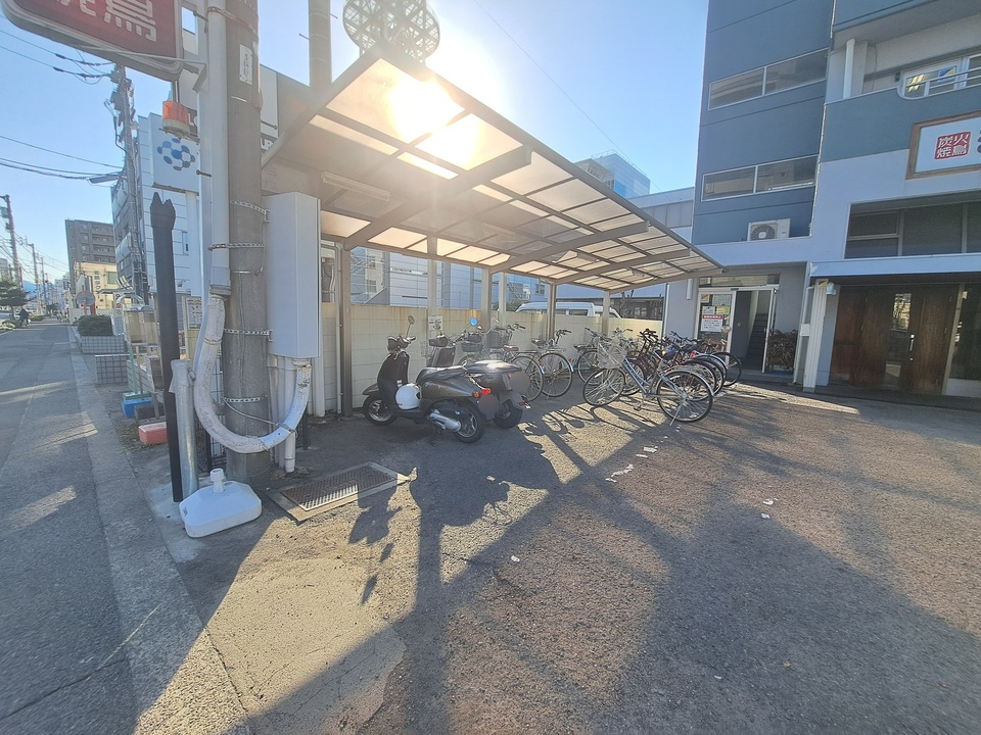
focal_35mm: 13
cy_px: 368
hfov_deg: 106.2
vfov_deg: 89.9
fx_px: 368
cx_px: 490
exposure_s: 1/455
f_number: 2.2
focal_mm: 1.74
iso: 50
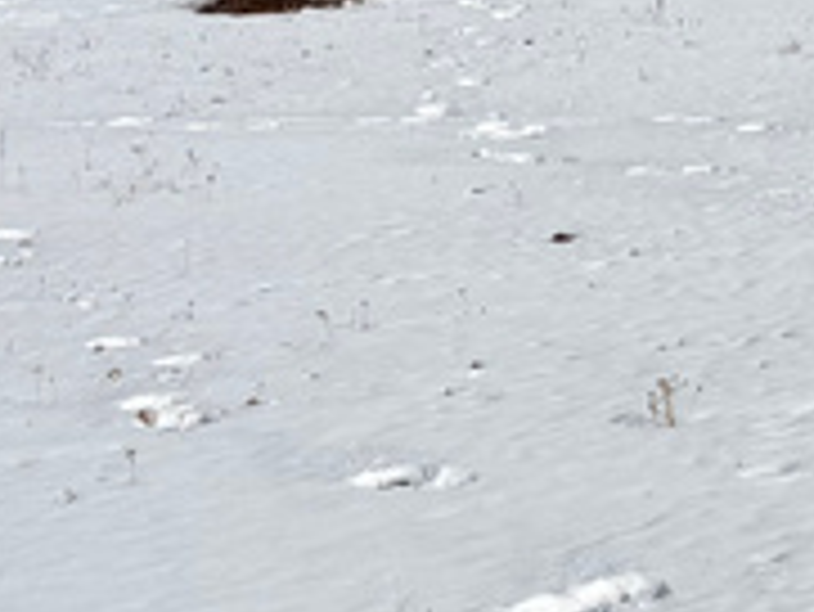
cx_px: 1624
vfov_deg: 10.7
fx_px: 3200
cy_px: -171
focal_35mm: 136
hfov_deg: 12.7
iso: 80
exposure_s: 1/17544
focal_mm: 6.76
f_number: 1.78
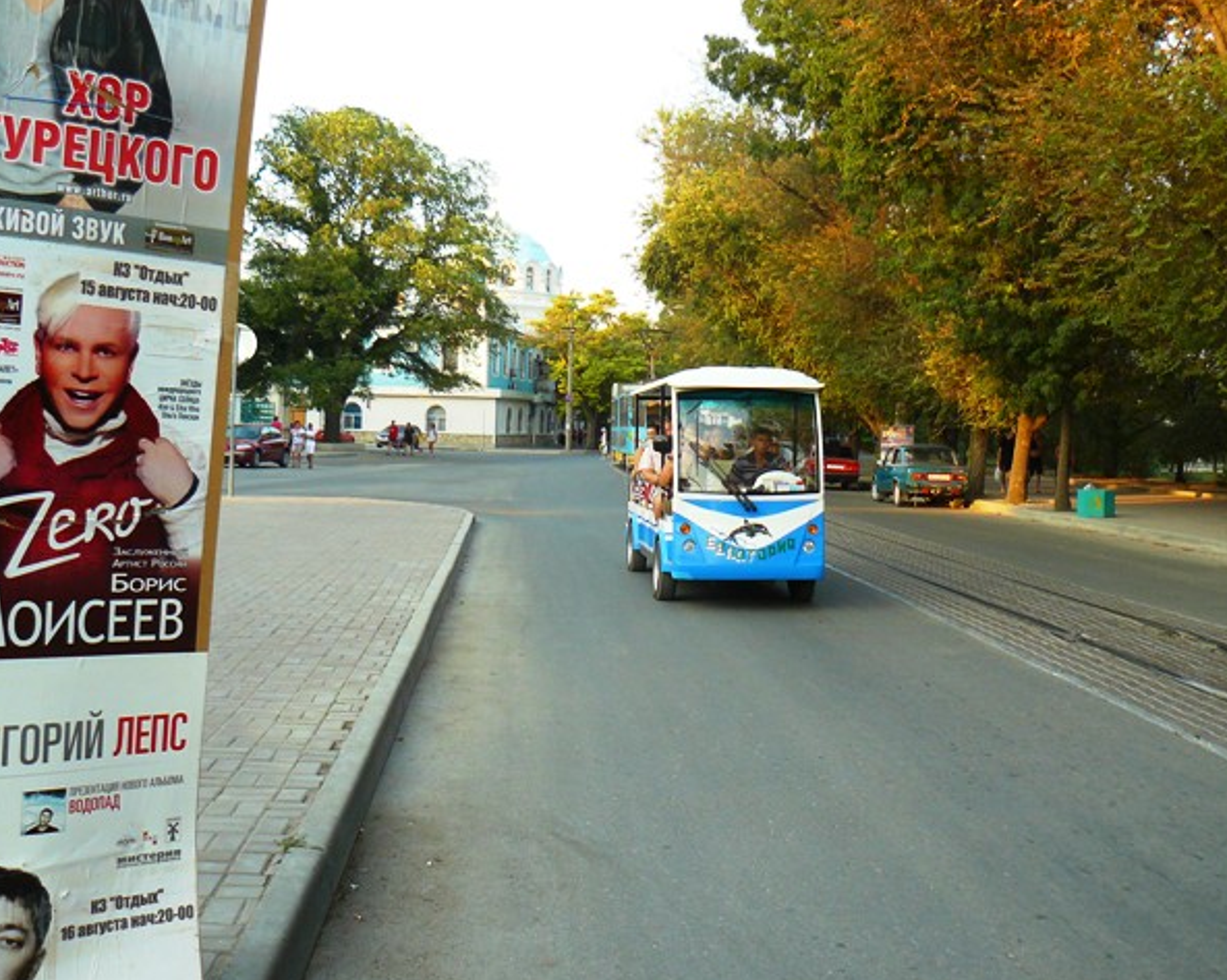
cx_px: 620
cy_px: 493
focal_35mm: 38
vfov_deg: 39.1
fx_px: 1379
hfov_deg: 48.0
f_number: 2.8
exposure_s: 1/125
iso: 100
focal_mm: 6
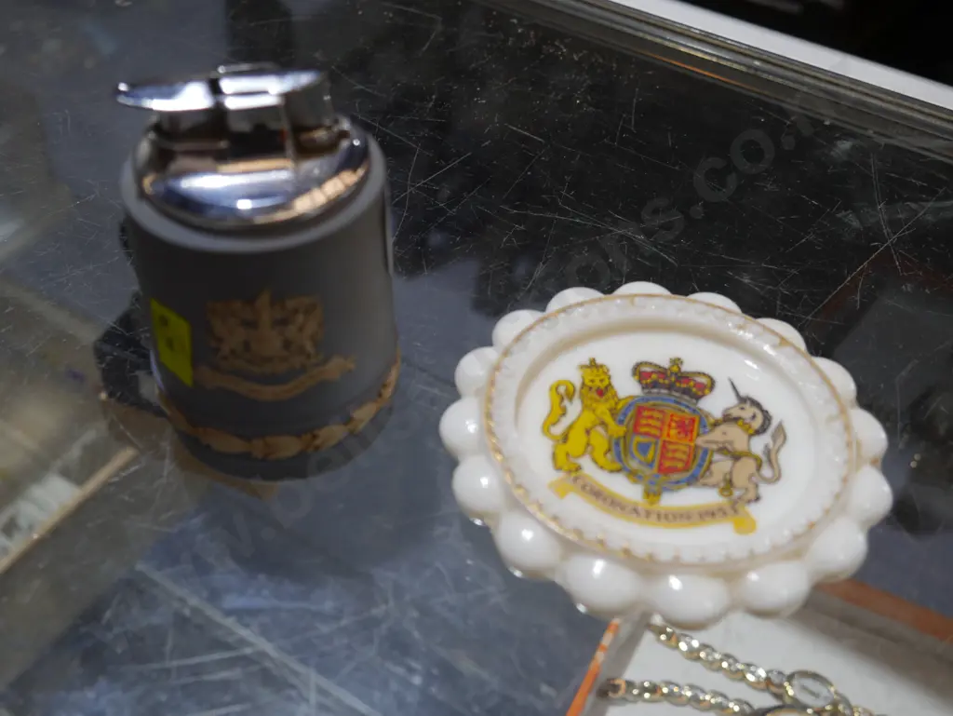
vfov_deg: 36.0
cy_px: 358
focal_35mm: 40
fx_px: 1102
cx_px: 476
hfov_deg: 46.8
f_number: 4.5
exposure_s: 1/80
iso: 200
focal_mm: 20
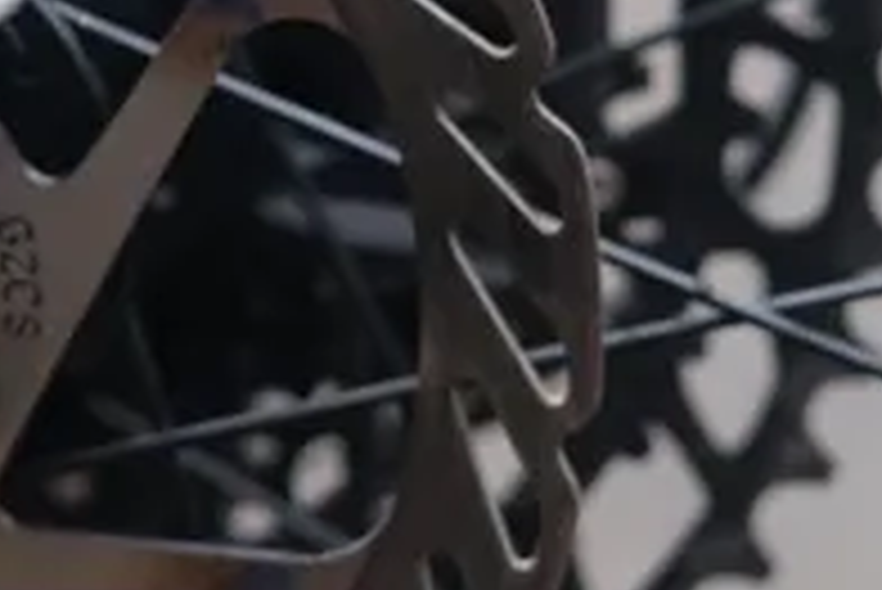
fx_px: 5296
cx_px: -288
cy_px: -101
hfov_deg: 9.3
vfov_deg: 6.3
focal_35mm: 216
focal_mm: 35
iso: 500
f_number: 3.6
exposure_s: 1/60
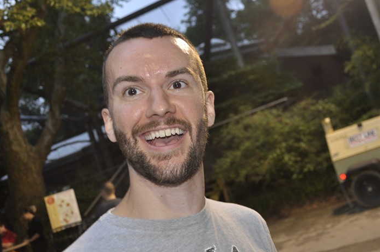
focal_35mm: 54
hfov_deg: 36.7
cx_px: 252
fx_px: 566
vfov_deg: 25.0
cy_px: 76
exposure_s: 1/60
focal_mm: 25
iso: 400
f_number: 4
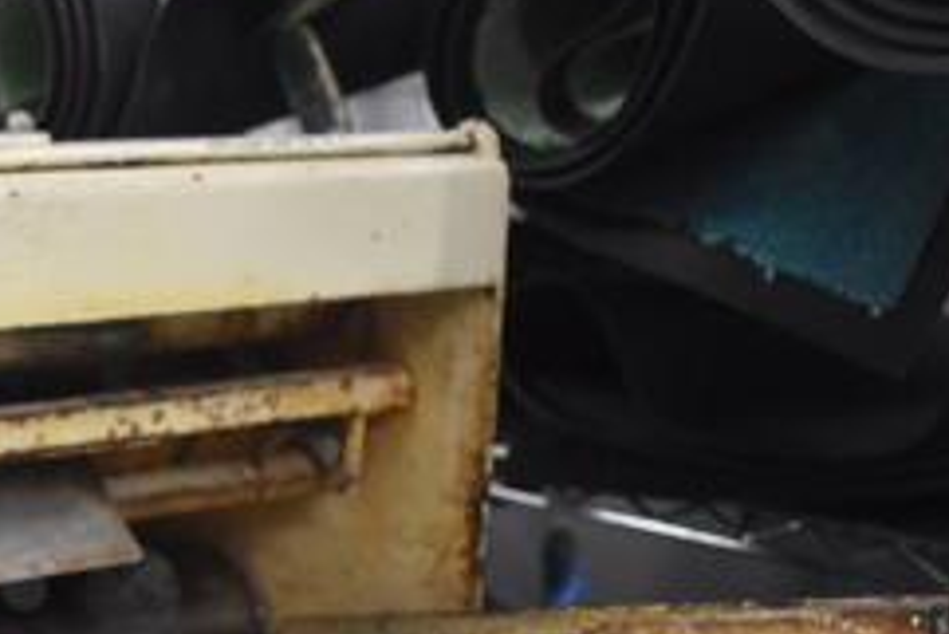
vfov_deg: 15.2
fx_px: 2302
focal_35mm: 87
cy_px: 748
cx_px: -98
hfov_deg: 22.0
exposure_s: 1/125
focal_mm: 23
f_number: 3.8
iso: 2500
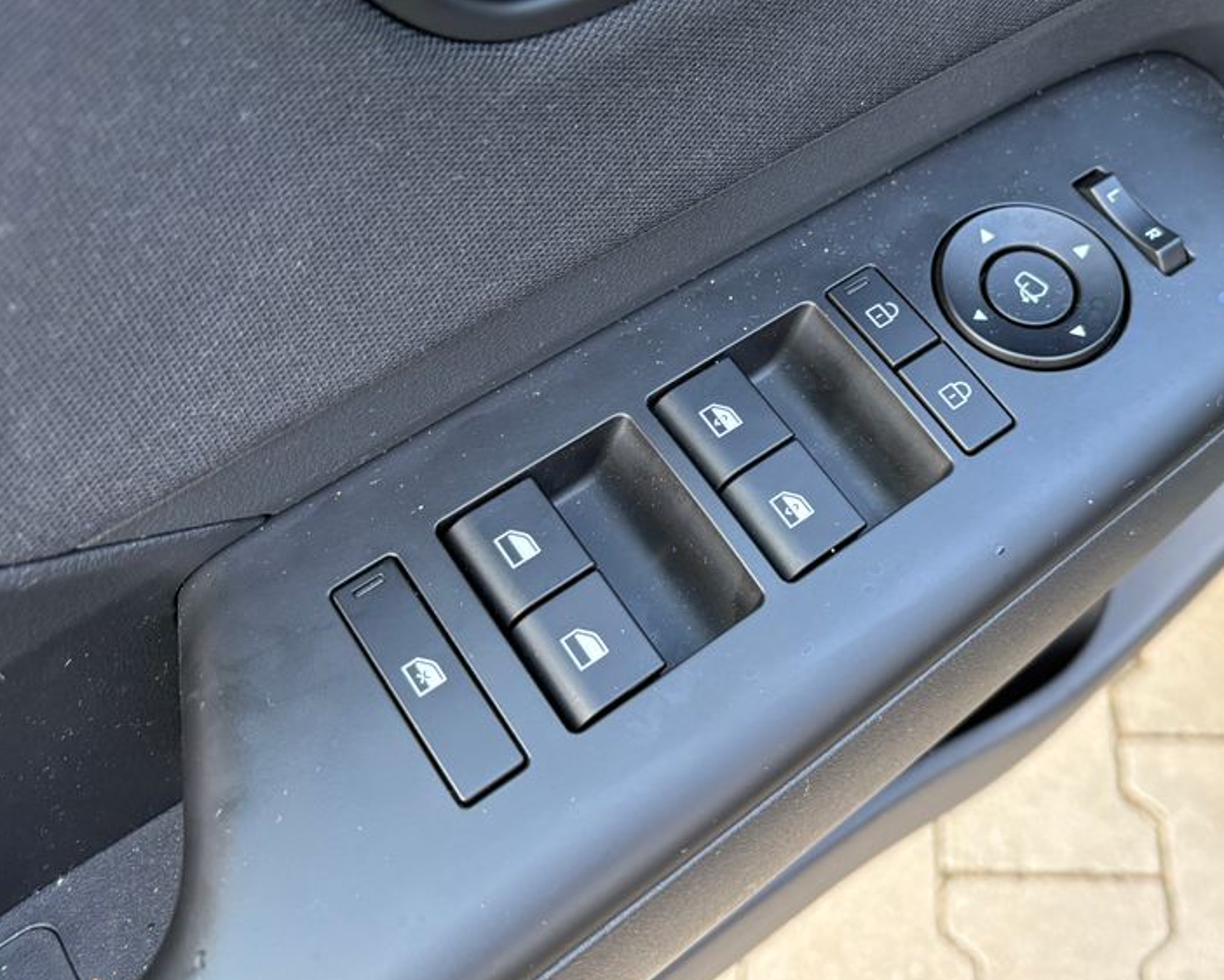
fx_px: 1341
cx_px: 788
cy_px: 323
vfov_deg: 39.6
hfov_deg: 48.5
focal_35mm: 37
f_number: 1.6
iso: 125
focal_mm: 5.96
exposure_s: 1/92
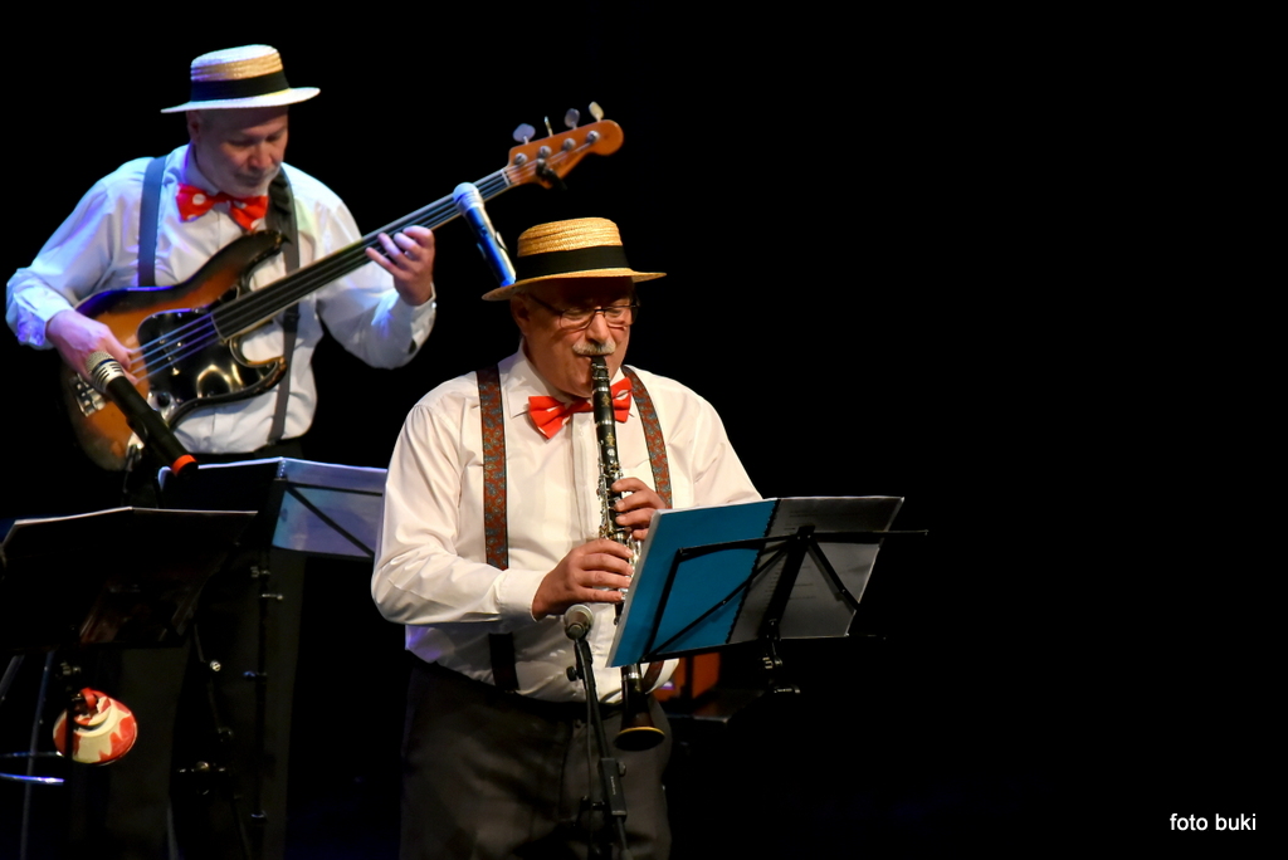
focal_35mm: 200
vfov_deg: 6.9
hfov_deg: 10.3
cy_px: 430
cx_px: 644
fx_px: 7159
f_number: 6.3
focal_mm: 200
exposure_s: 1/200
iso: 3200
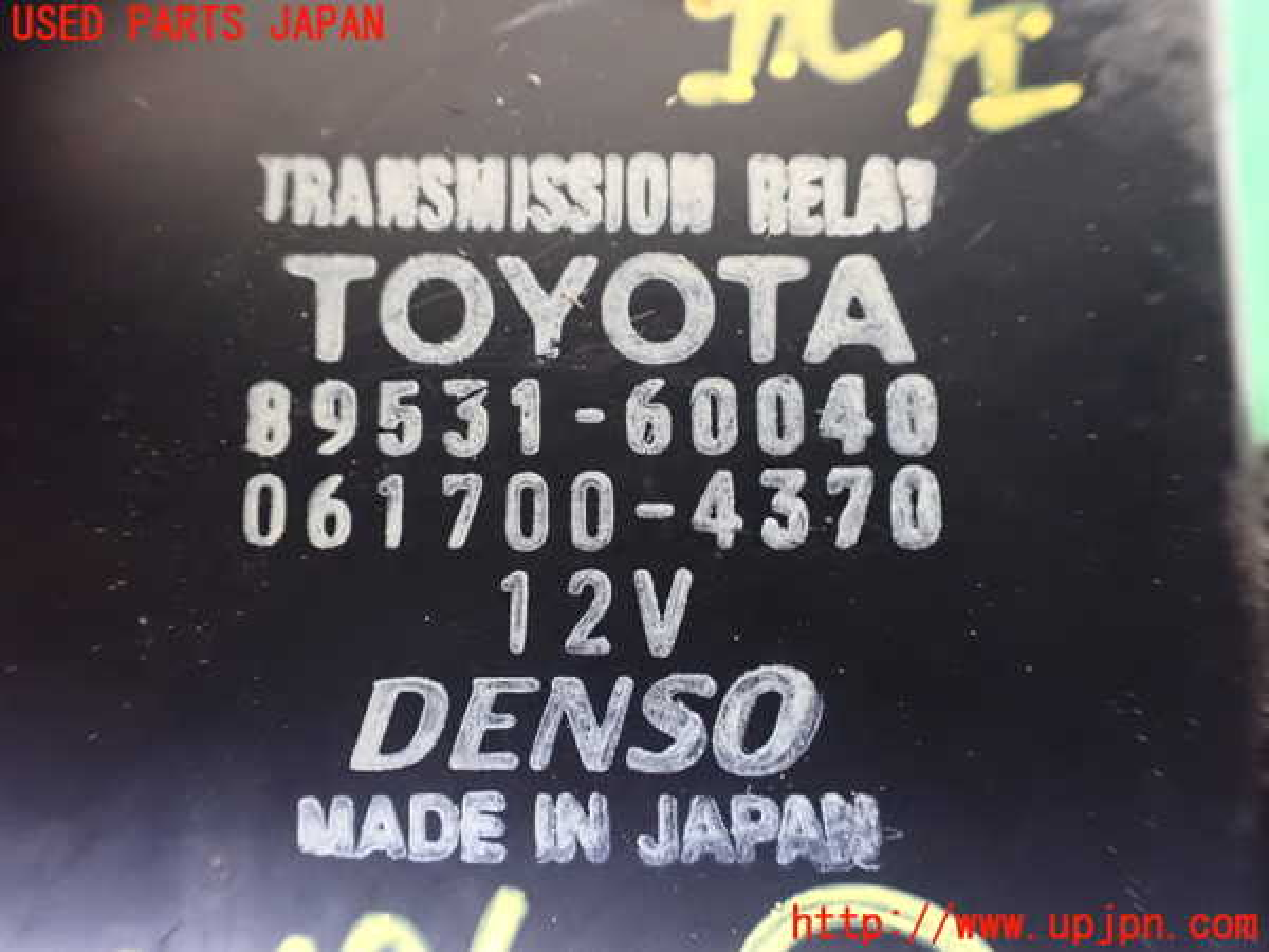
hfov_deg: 60.0
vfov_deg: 46.8
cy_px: 476
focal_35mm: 30
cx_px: 634
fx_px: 1100
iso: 1600
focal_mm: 5.4
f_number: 2.3
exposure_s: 1/30
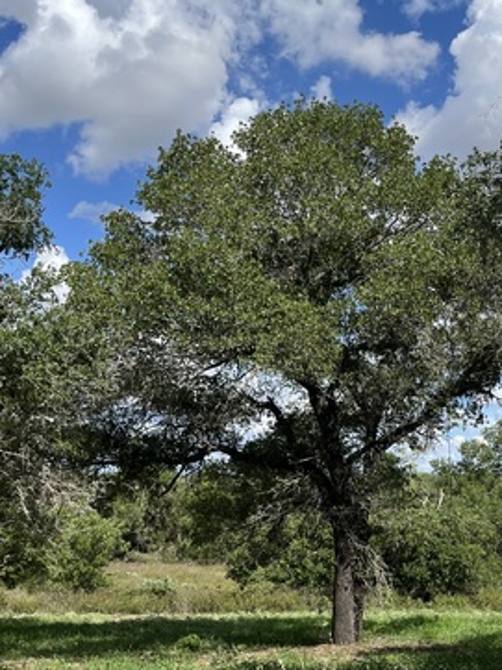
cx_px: 369
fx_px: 891
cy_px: 437
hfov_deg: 31.0
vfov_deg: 40.8
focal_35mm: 46
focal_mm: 5.1
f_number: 1.6
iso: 50
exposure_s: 1/3049
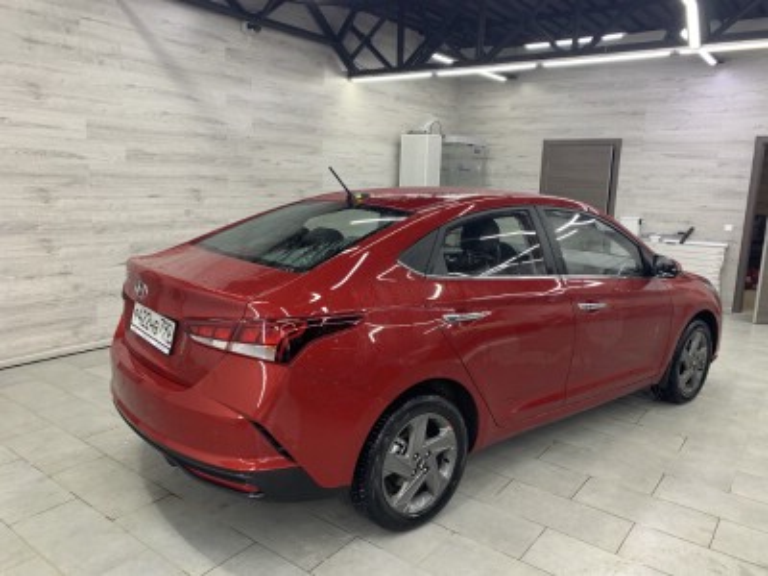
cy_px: 288
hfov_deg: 67.3
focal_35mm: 26
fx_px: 577
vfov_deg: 53.1
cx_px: 384
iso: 50
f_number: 1.8
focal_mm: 4.25
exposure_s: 1/50
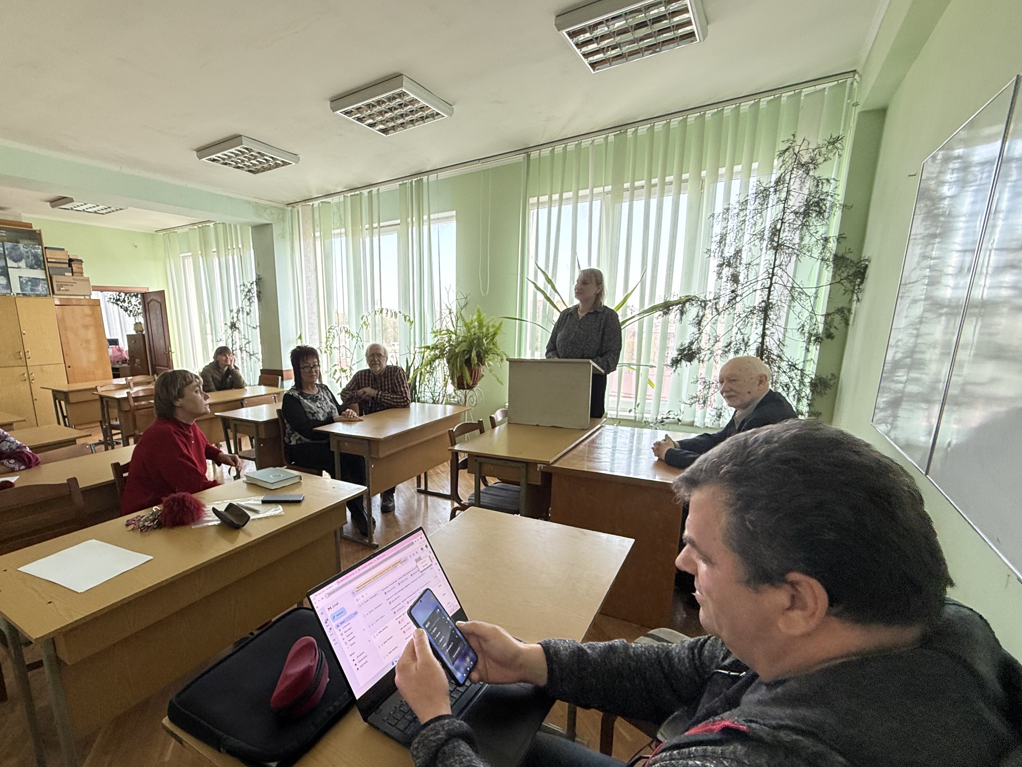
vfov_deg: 74.4
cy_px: 430
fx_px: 502
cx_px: 411
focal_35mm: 17
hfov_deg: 89.9
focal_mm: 2.22
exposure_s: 1/99
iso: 80
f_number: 2.2
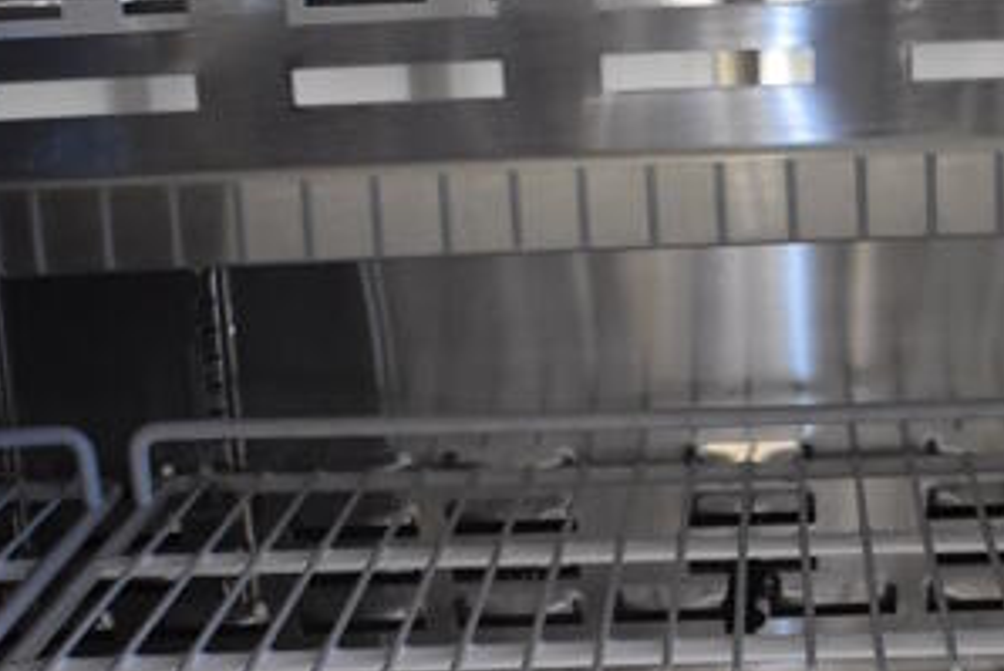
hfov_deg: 21.9
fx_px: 2567
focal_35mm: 92
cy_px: 824
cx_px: 765
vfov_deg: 14.4
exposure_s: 1/30
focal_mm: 20
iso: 2200
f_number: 3.8
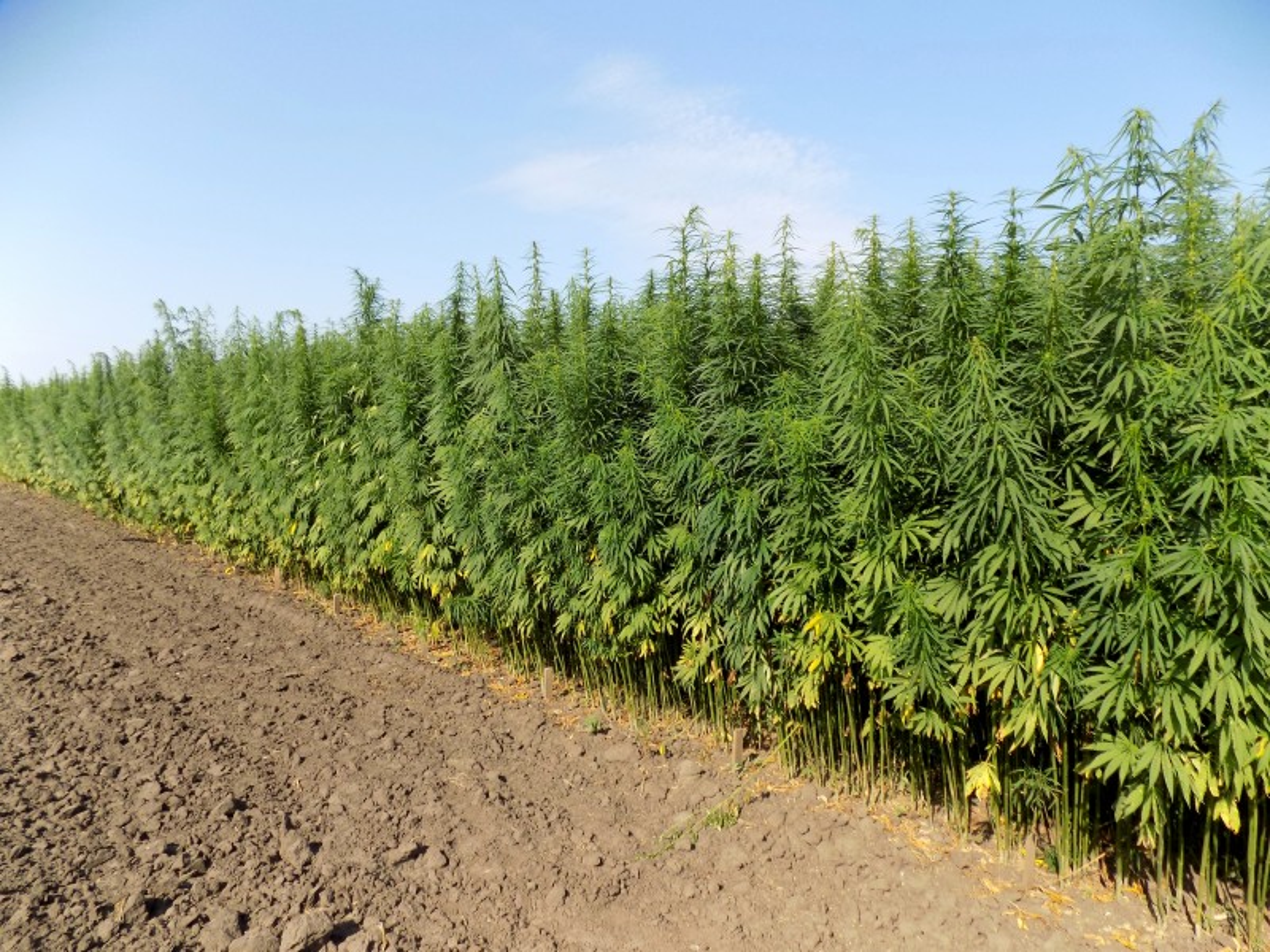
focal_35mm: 23
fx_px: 844
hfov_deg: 73.9
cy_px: 476
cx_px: 635
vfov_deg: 58.9
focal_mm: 4
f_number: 3.1
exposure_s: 1/800
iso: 80
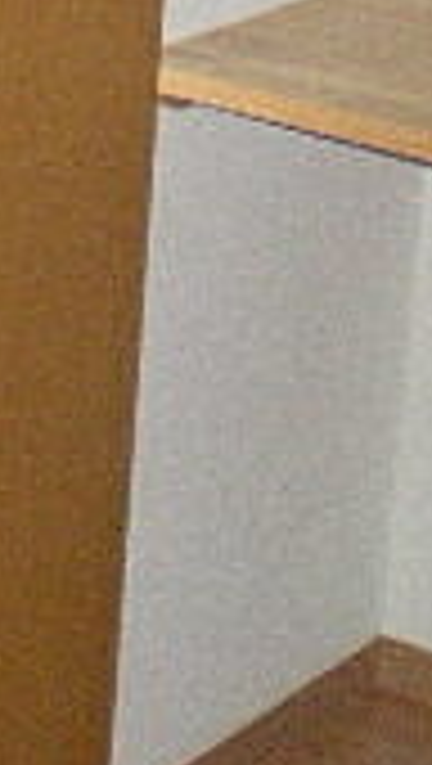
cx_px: -324
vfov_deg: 13.2
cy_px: -266
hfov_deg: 7.6
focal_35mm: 156
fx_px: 3167
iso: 441
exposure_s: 1/60
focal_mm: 6.3
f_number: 3.1
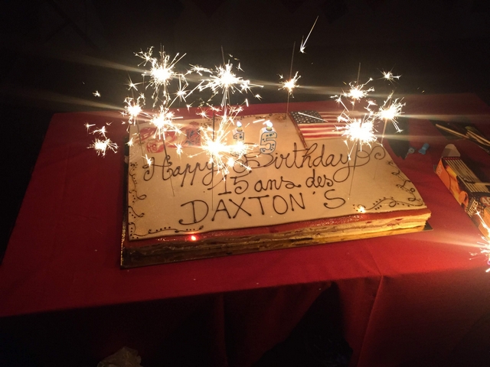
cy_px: 184
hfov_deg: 61.7
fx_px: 411
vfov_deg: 48.2
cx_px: 245
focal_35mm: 29
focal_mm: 4.15
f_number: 2.2
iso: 250
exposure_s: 1/33
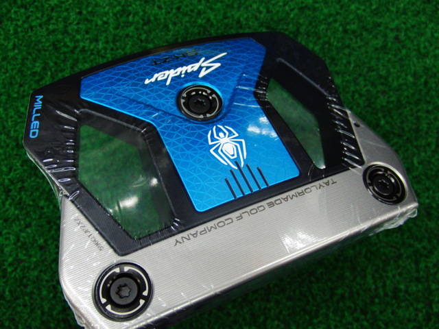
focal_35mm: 37
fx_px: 469
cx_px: 220
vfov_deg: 38.7
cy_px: 164
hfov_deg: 50.1
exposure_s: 1/80
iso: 400
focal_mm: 6.42
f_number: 3.6
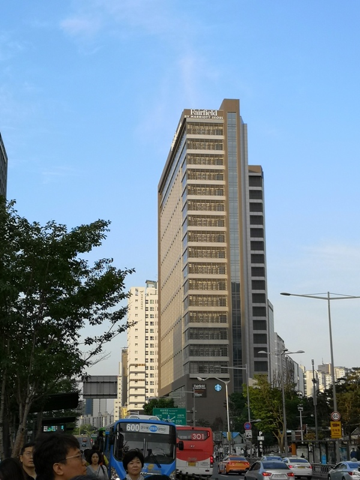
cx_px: 180
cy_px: 240
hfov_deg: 24.0
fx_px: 846
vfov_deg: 31.7
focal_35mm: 61
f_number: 1.8
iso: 50
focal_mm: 3.95
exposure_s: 1/770
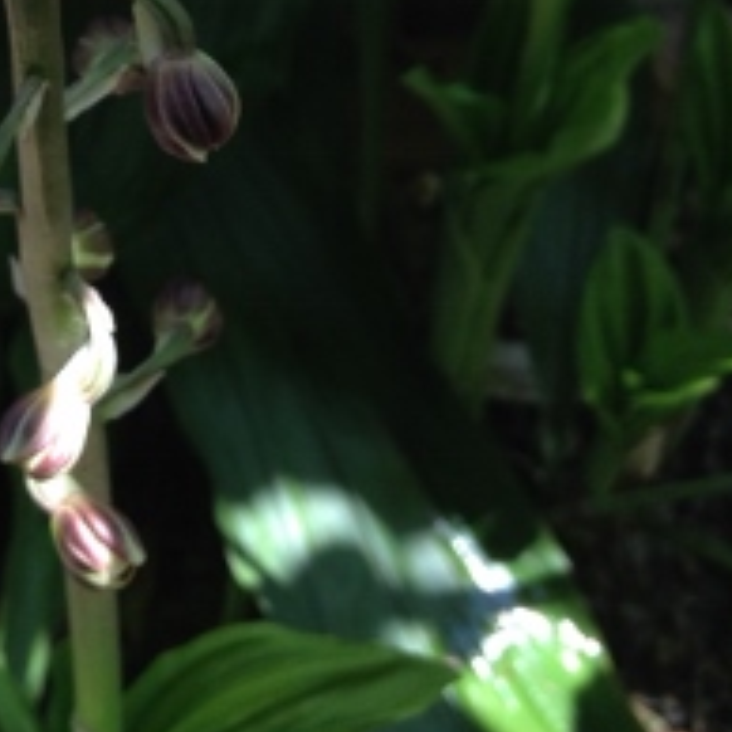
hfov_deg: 16.8
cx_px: 34
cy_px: -94
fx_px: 2440
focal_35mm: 102
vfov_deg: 16.5
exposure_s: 1/126
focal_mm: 4.28
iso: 50
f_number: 2.4
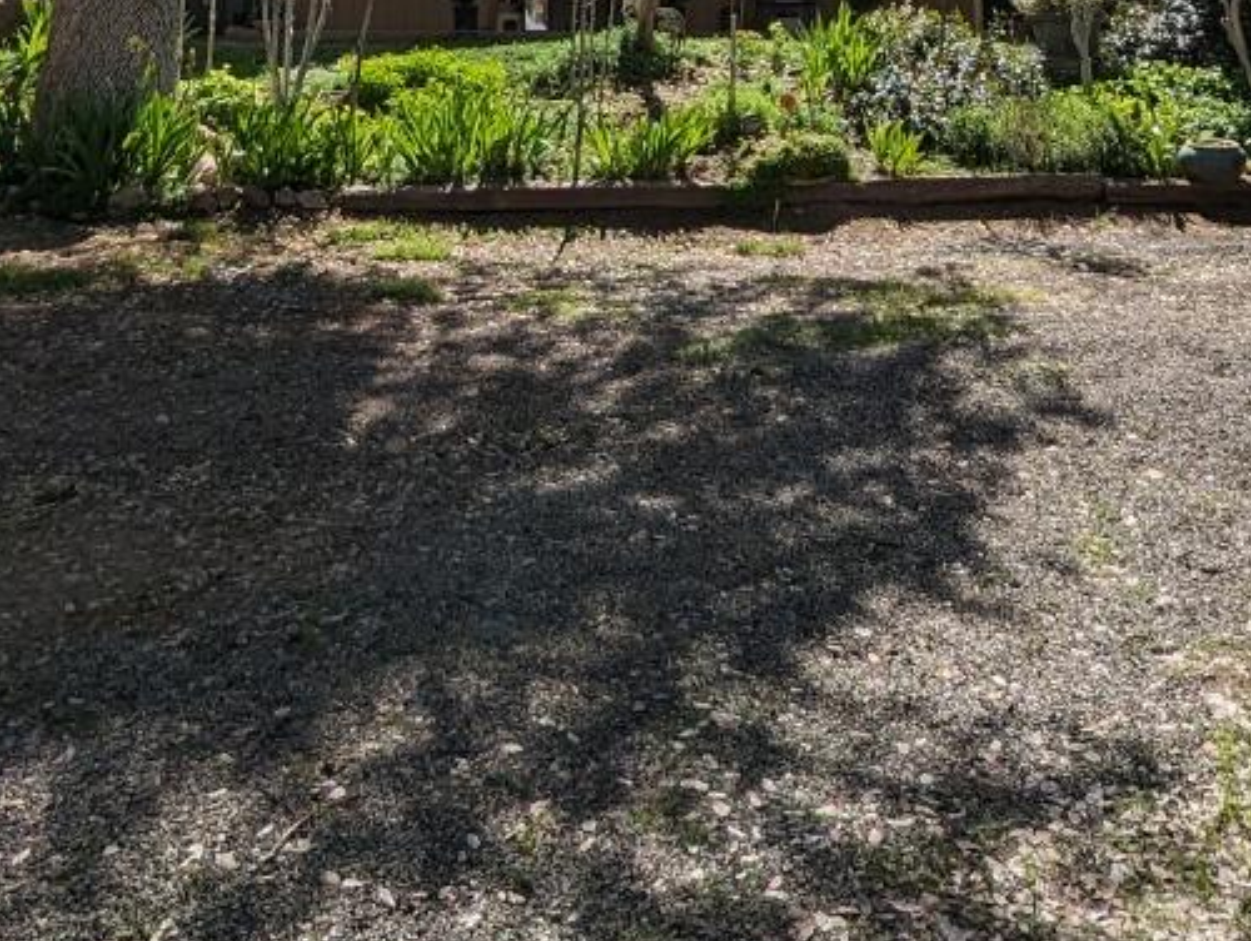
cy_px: -299
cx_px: 610
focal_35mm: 39
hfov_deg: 47.8
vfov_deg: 29.3
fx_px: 1411
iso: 47
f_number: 2.2
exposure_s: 1/2564
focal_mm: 1.95
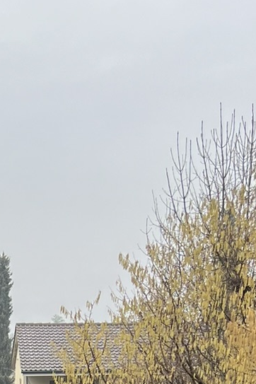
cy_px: 631
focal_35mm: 102
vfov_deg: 17.3
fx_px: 1088
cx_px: -59
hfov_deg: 13.0
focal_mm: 5.7
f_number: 1.5
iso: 50
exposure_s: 1/251
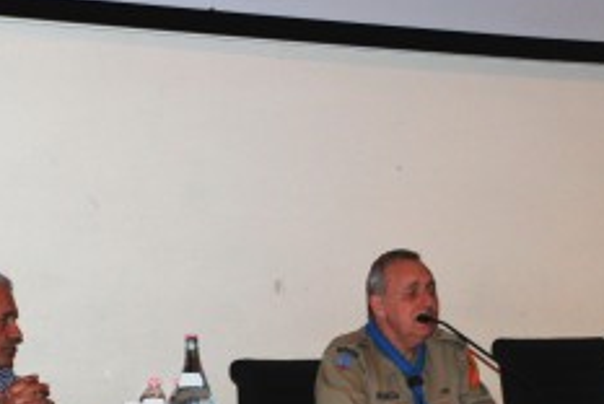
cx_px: 316
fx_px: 2621
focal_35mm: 156
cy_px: 287
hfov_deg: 13.1
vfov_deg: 8.8
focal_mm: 44
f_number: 4.8
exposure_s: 1/60
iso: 200
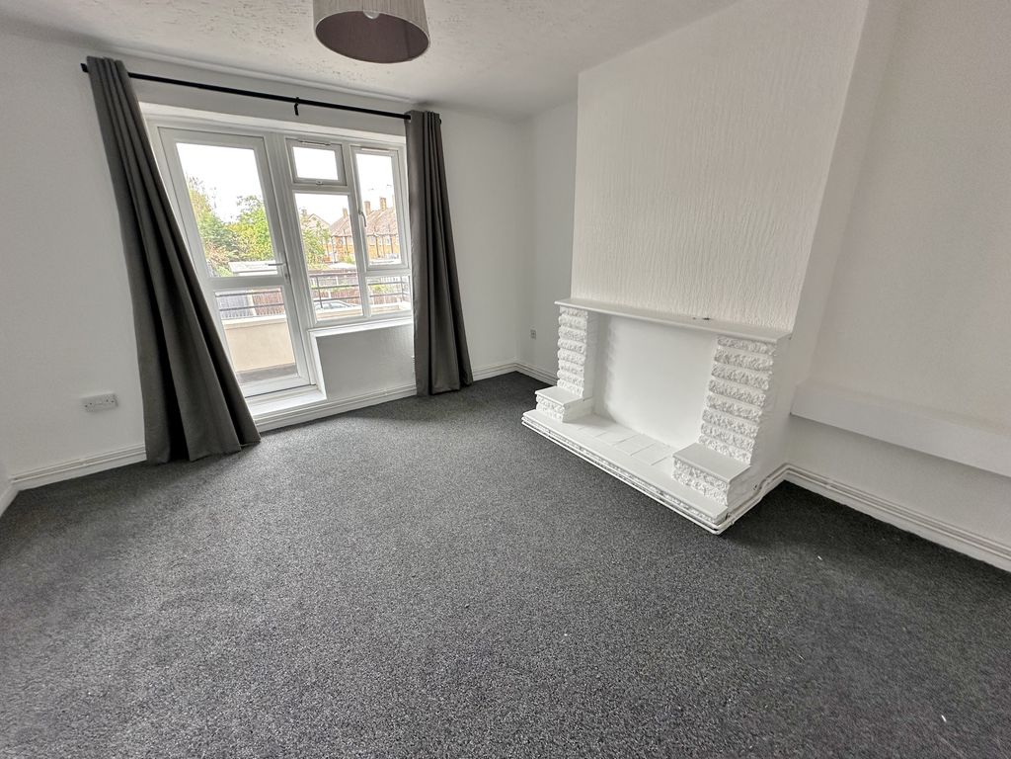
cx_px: 506
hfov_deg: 102.1
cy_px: 380
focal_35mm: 14
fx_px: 409
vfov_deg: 85.7
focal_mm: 2.22
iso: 125
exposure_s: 1/99
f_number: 2.2
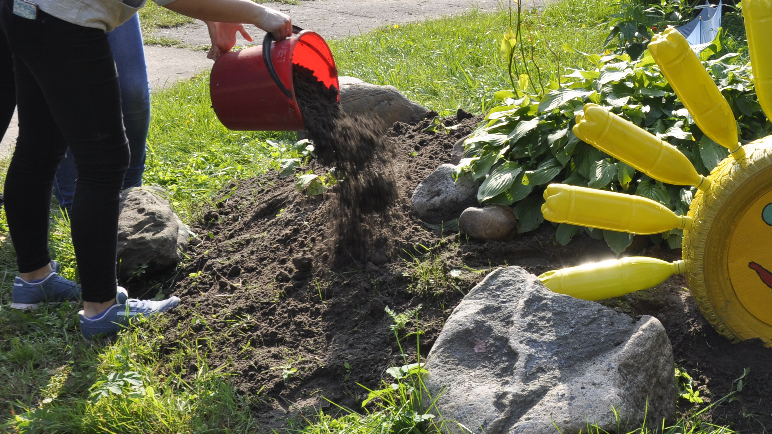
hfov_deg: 27.0
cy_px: 72
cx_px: 621
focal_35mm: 77
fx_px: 1576
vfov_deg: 15.6
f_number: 11
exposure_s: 1/125
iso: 200
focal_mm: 28
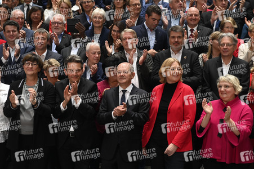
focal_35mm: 70
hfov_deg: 28.9
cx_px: 127
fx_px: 494
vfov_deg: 19.4
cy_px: 84
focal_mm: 70
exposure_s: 1/160
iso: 5000
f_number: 4.5
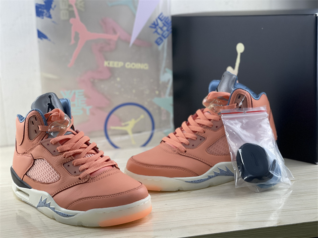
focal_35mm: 64
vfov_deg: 22.9
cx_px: 159
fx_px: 588
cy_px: 119
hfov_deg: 30.3
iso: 160
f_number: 2.2
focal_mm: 7.5
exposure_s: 1/100
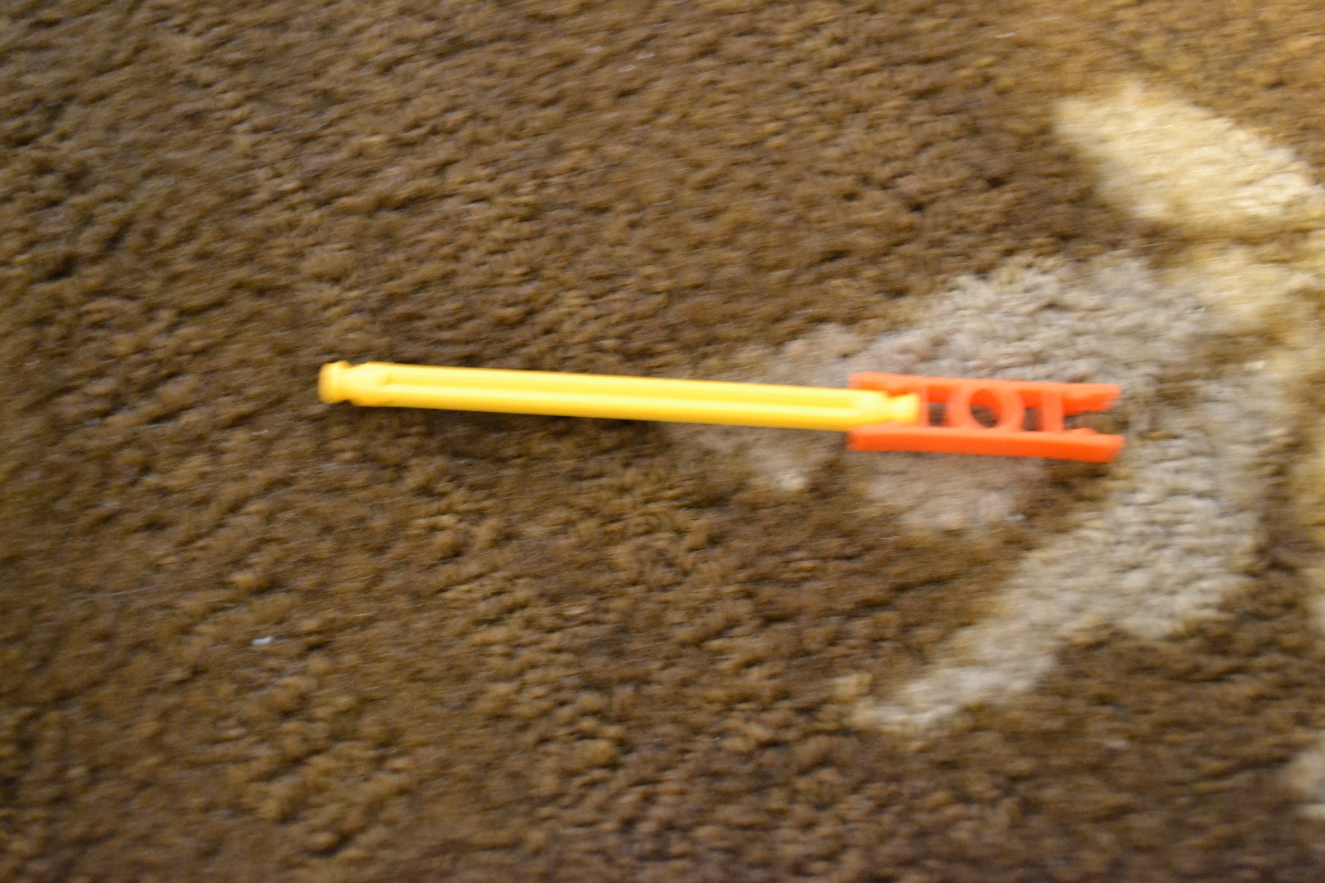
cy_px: 442
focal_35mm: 39
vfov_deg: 34.2
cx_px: 662
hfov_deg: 49.6
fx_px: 1435
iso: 3200
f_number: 4.2
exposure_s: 1/5
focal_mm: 26
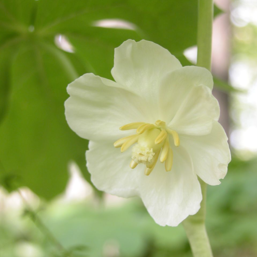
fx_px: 924
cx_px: 129
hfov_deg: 15.8
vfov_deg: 15.8
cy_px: 158
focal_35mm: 110
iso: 100
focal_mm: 23.7
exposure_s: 1/39.8
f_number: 3.6
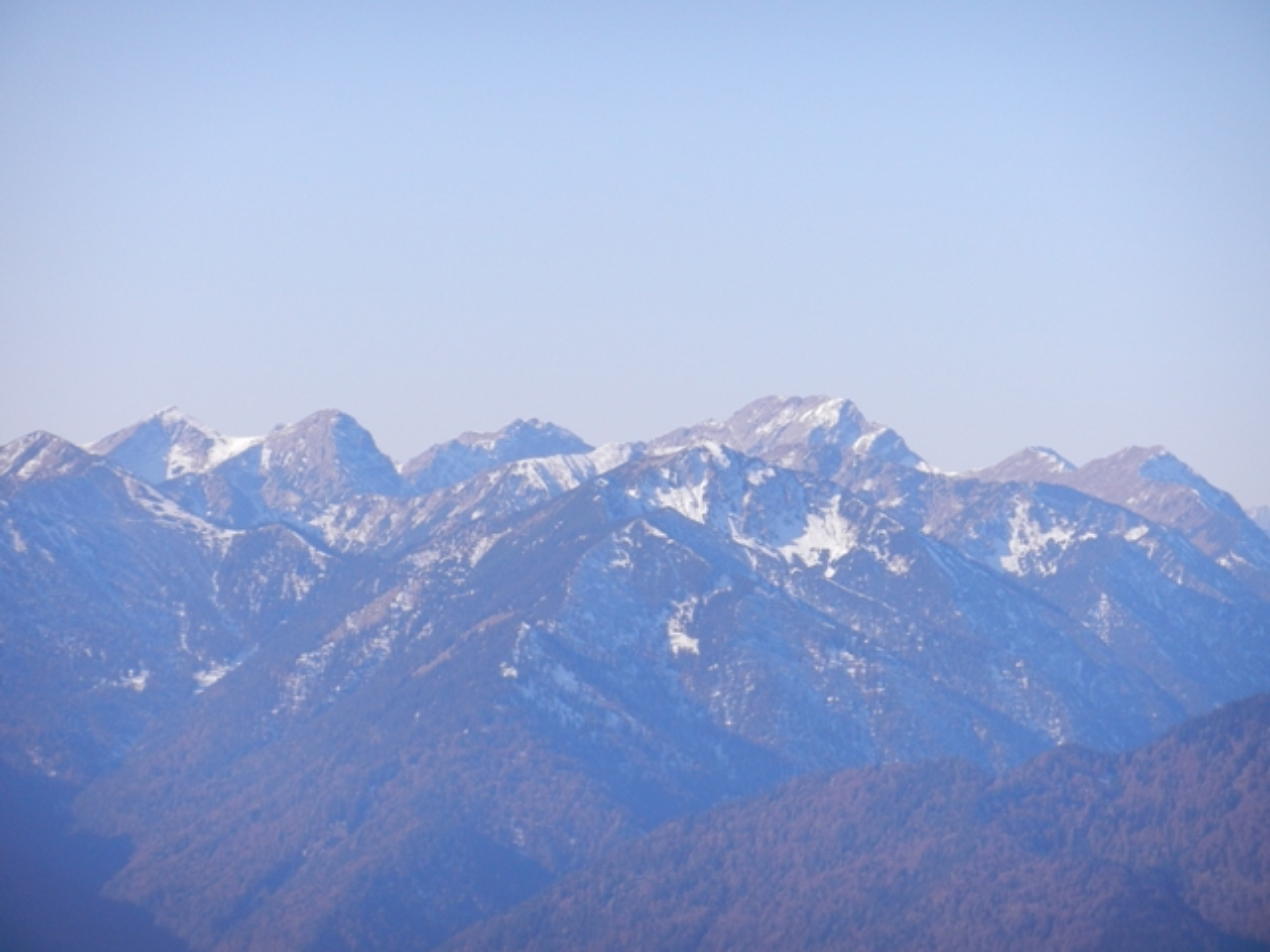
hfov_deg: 7.9
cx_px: 635
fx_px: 9245
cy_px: 476
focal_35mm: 252
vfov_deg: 5.9
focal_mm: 45.3
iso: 160
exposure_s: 1/800
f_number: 5.3
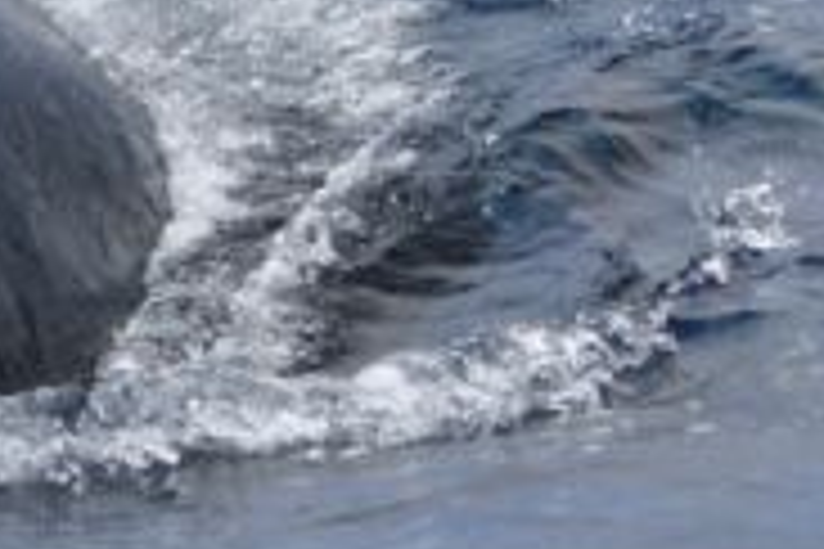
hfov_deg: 2.5
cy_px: -497
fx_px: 18470
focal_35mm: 807
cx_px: -540
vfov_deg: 1.7
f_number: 5.3
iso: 640
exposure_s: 1/8000
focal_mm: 185
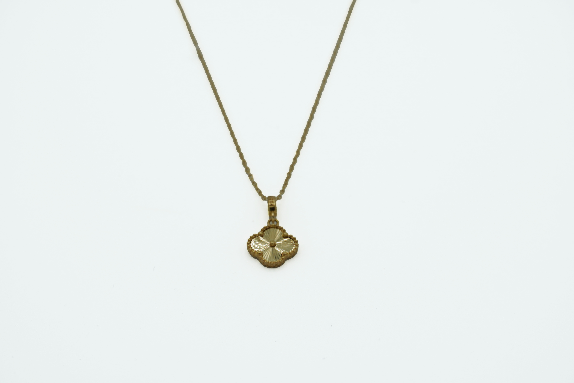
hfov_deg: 16.5
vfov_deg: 11.0
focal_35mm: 124
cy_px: 192
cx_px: 287
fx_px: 1985
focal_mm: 83
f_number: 8
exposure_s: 1/320
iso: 100
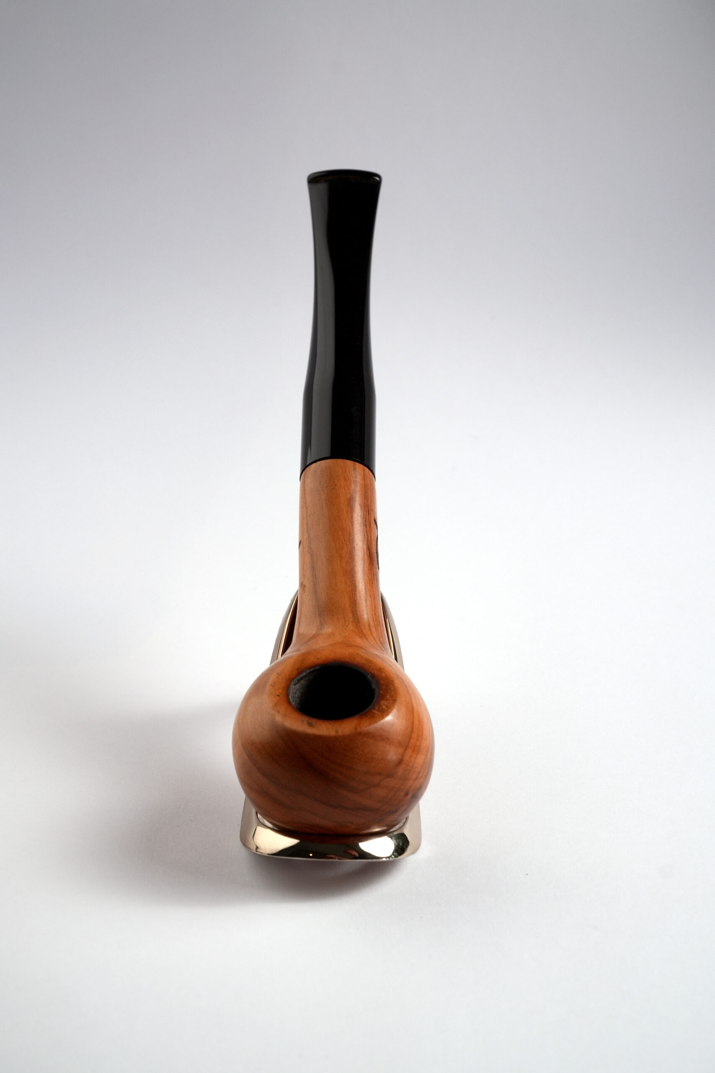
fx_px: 2457
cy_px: 536
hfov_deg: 16.6
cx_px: 358
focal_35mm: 82
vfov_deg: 24.6
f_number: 10
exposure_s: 1/200
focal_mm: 55
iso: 200
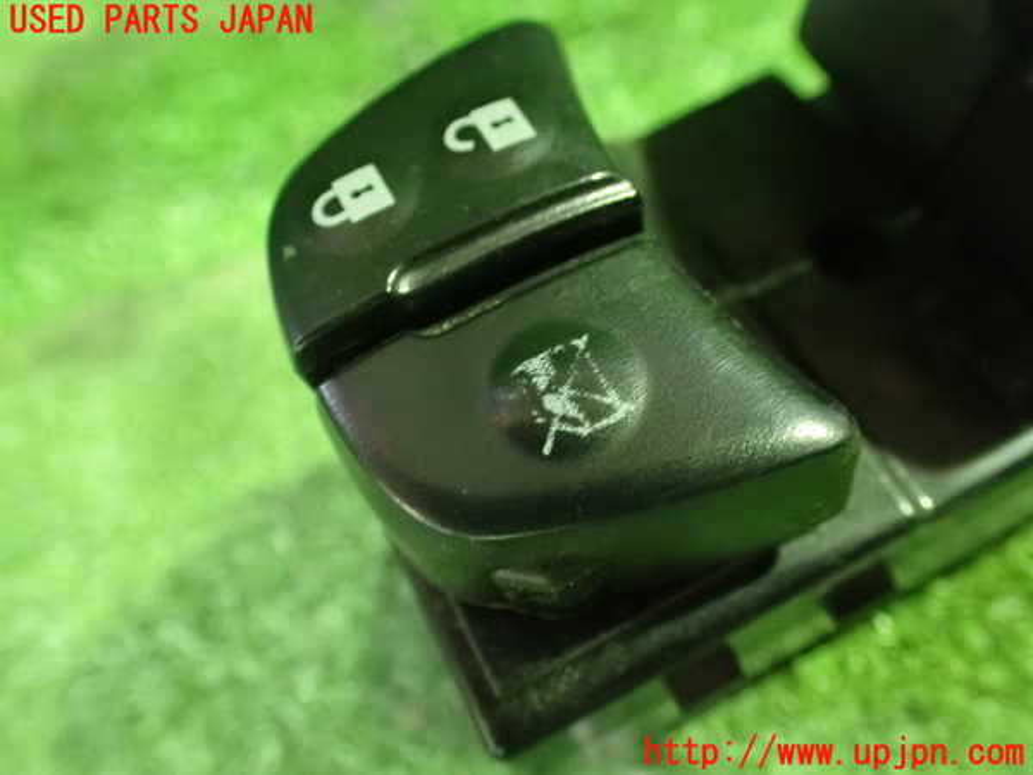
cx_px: 516
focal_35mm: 30
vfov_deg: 46.8
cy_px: 388
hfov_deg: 60.0
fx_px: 895
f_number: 2.3
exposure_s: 1/30
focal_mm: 5.4
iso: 1600
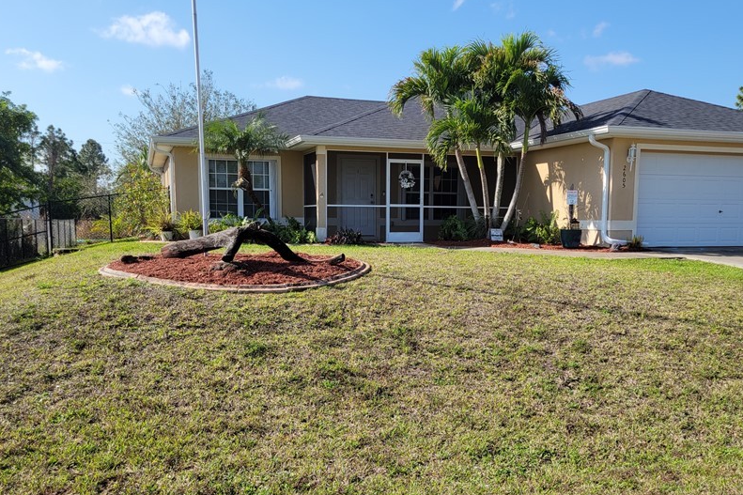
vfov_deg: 37.7
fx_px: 722
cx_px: 408
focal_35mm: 35
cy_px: 295
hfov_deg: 54.4
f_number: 1.8
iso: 40
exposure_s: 1/1925
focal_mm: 5.4
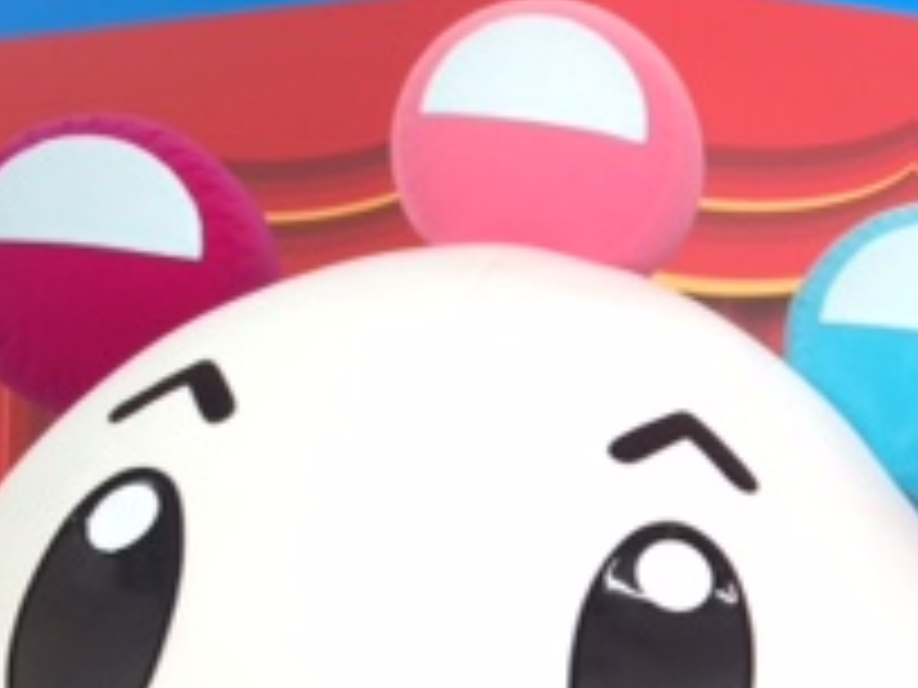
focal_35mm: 91
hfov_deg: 20.6
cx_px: 999
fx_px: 2413
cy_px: 562
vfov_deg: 16.1
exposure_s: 1/30
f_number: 2.2
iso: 40
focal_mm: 4.15
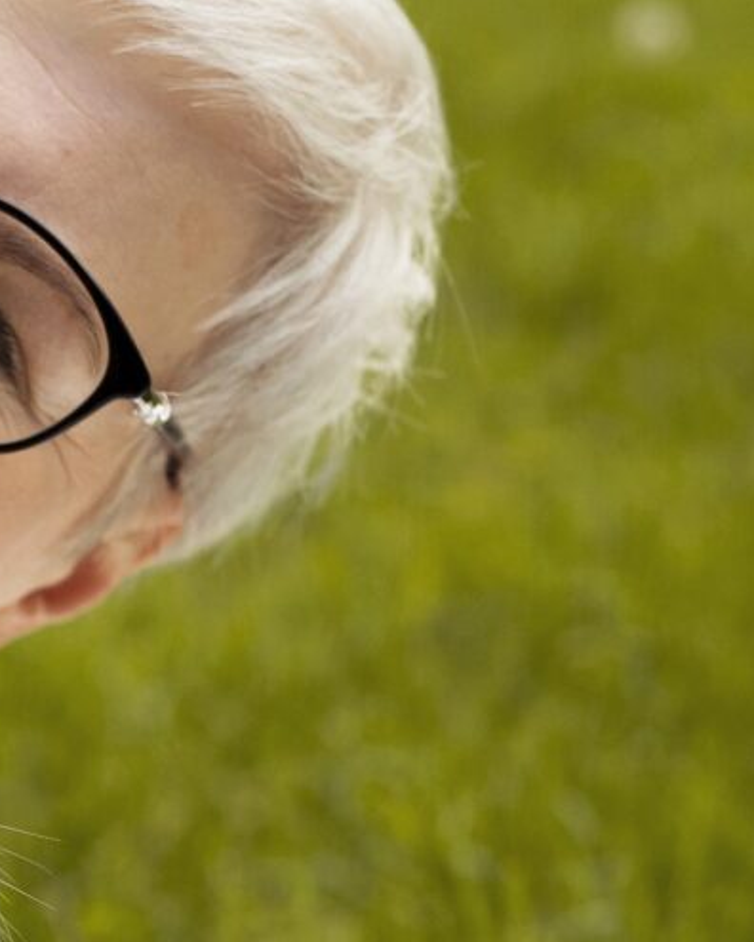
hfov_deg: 8.8
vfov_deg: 11.3
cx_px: -446
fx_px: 4742
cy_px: 729
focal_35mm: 170
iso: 160
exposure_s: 1/1000
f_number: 2.5
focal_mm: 35
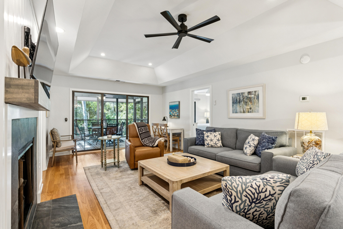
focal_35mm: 17
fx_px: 162
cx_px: 172
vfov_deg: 70.4
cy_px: 114
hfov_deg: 93.3
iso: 400
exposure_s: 1/8
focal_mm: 17
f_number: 7.1
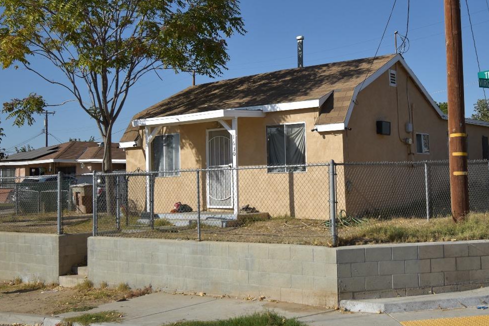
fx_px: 625
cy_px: 146
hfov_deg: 42.4
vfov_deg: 29.2
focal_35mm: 46
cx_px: 308
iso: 100
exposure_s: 1/800
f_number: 5.6
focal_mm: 20
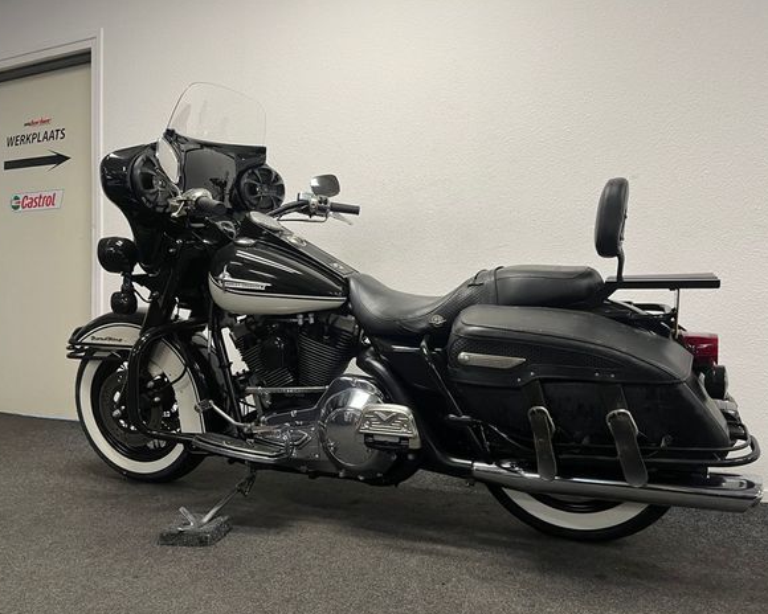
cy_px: 314
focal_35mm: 28
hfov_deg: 62.2
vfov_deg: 51.5
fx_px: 636
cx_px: 404
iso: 64
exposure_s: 1/50
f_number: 1.6
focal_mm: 5.1
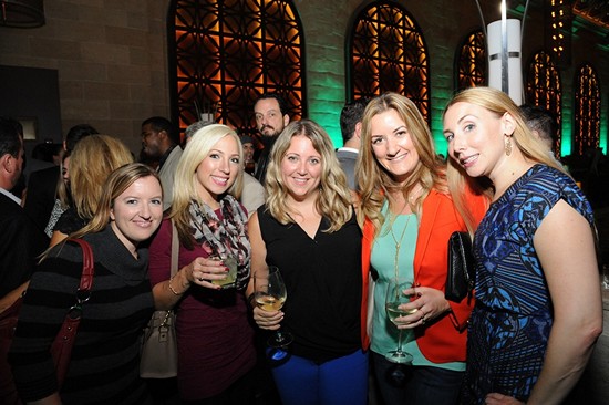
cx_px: 304
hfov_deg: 73.8
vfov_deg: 53.1
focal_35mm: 24
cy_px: 202
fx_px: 406
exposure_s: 1/60
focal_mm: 24
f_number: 6.3
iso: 3200
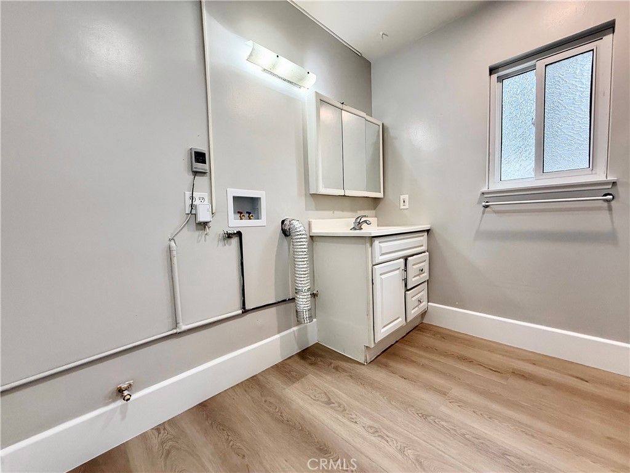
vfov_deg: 85.7
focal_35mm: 14
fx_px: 255
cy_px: 236
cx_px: 315
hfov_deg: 102.1
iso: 160
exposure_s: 1/120
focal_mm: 2.22
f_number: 2.2
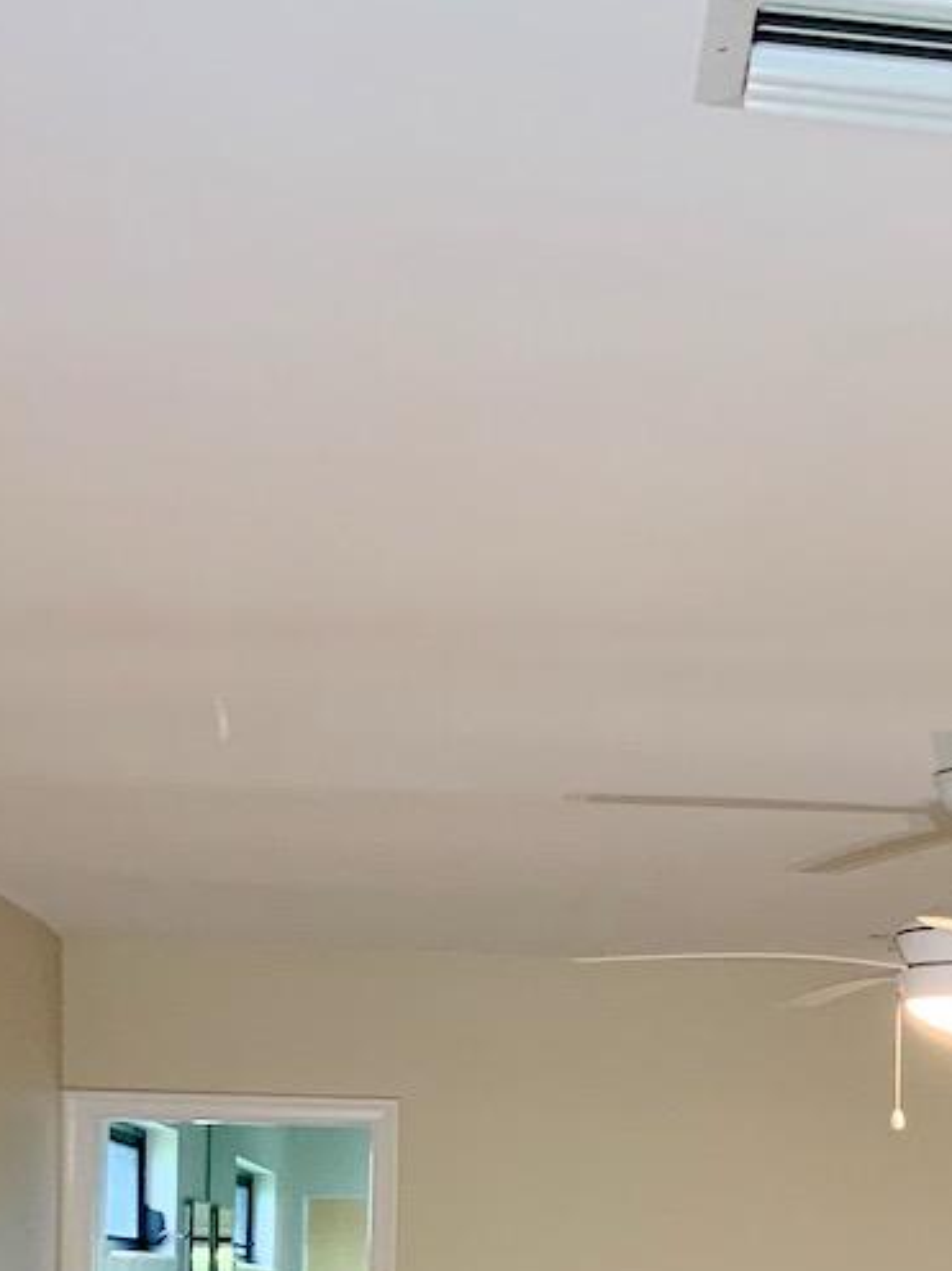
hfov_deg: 18.8
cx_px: 1052
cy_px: 1307
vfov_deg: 24.6
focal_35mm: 75
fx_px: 2751
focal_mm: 3
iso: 80
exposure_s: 1/60
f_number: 1.8
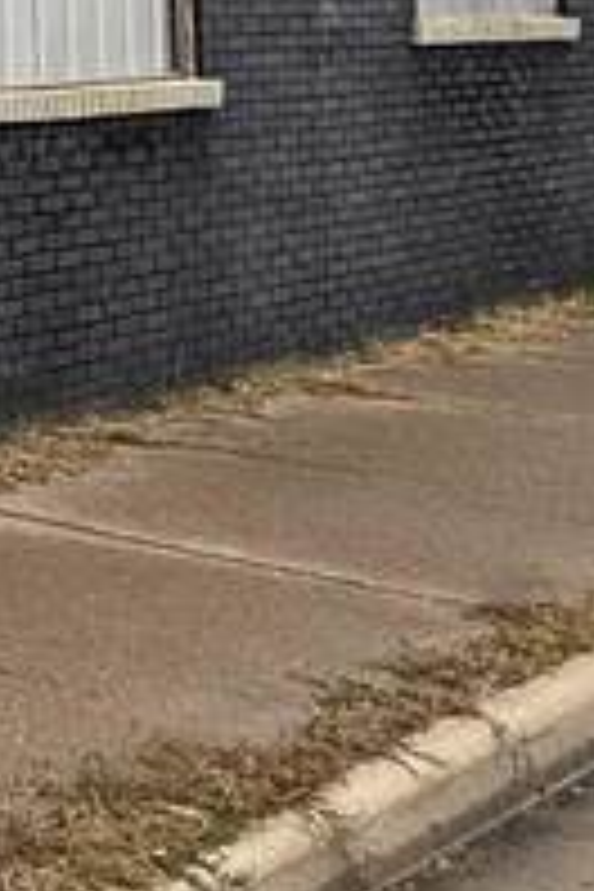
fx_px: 2326
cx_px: -1022
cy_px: -90
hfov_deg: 11.1
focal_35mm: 94
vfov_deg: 20.6
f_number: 2.2
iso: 64
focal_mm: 2.22
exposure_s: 1/259
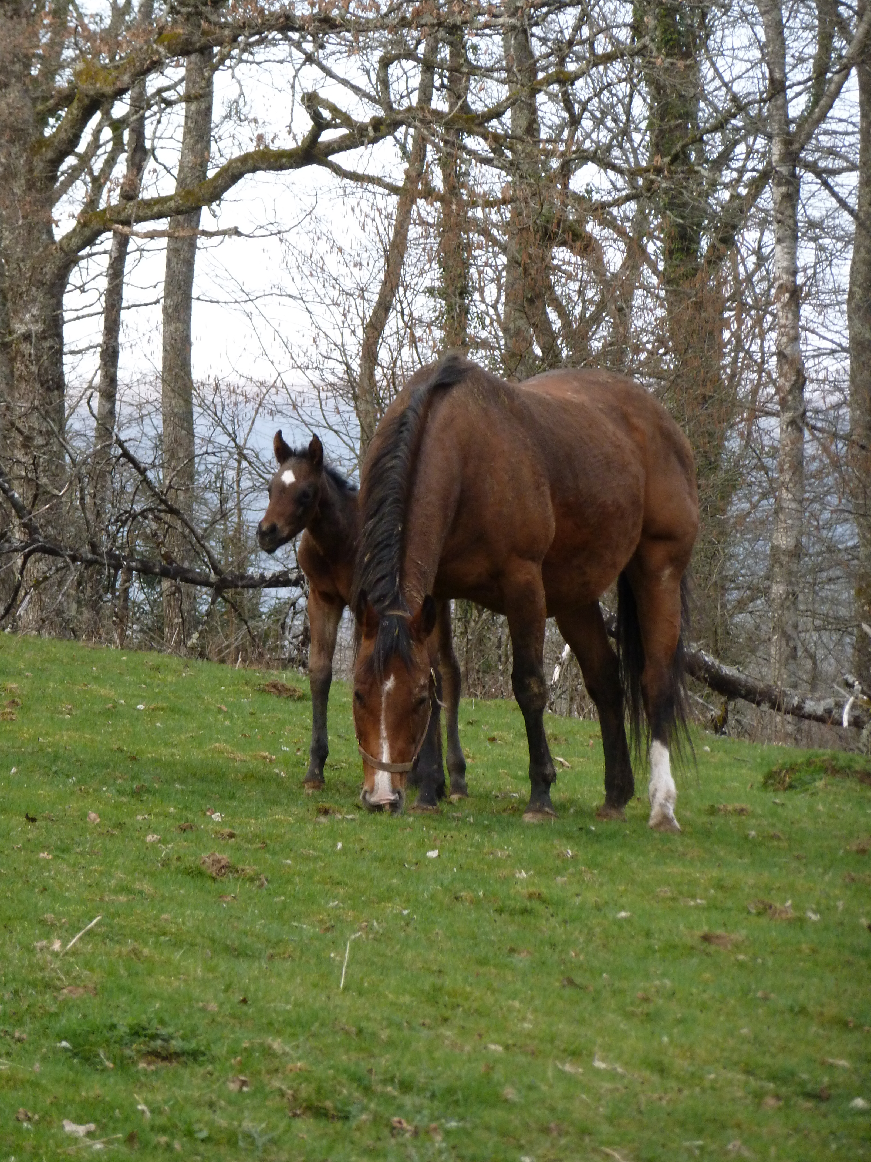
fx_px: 7817
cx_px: 434
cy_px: 582
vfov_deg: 8.5
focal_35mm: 233
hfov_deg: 6.4
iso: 250
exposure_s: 1/100
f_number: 5.6
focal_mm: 41.5
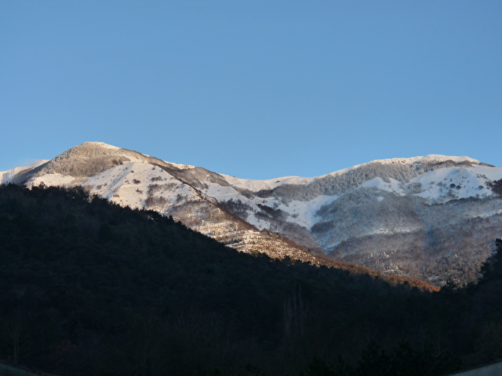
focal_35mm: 101
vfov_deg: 14.7
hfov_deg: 19.4
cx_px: 251
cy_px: 188
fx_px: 1465
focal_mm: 18
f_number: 5
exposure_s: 1/250
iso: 160
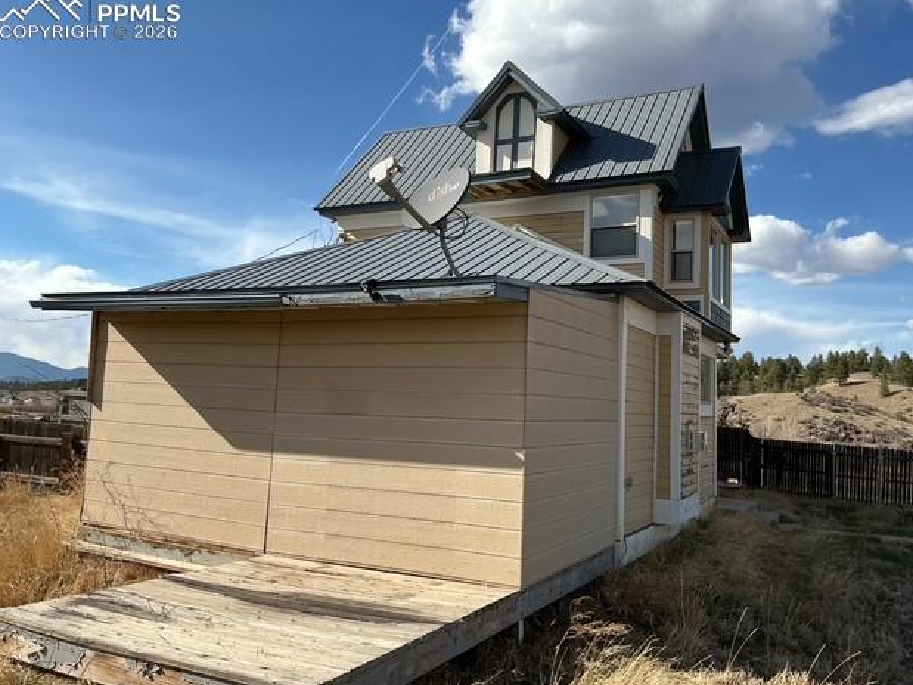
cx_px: 468
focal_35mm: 30
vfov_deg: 46.8
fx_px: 791
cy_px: 342
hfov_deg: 60.0
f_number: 1.8
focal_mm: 3
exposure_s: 1/2058
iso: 25
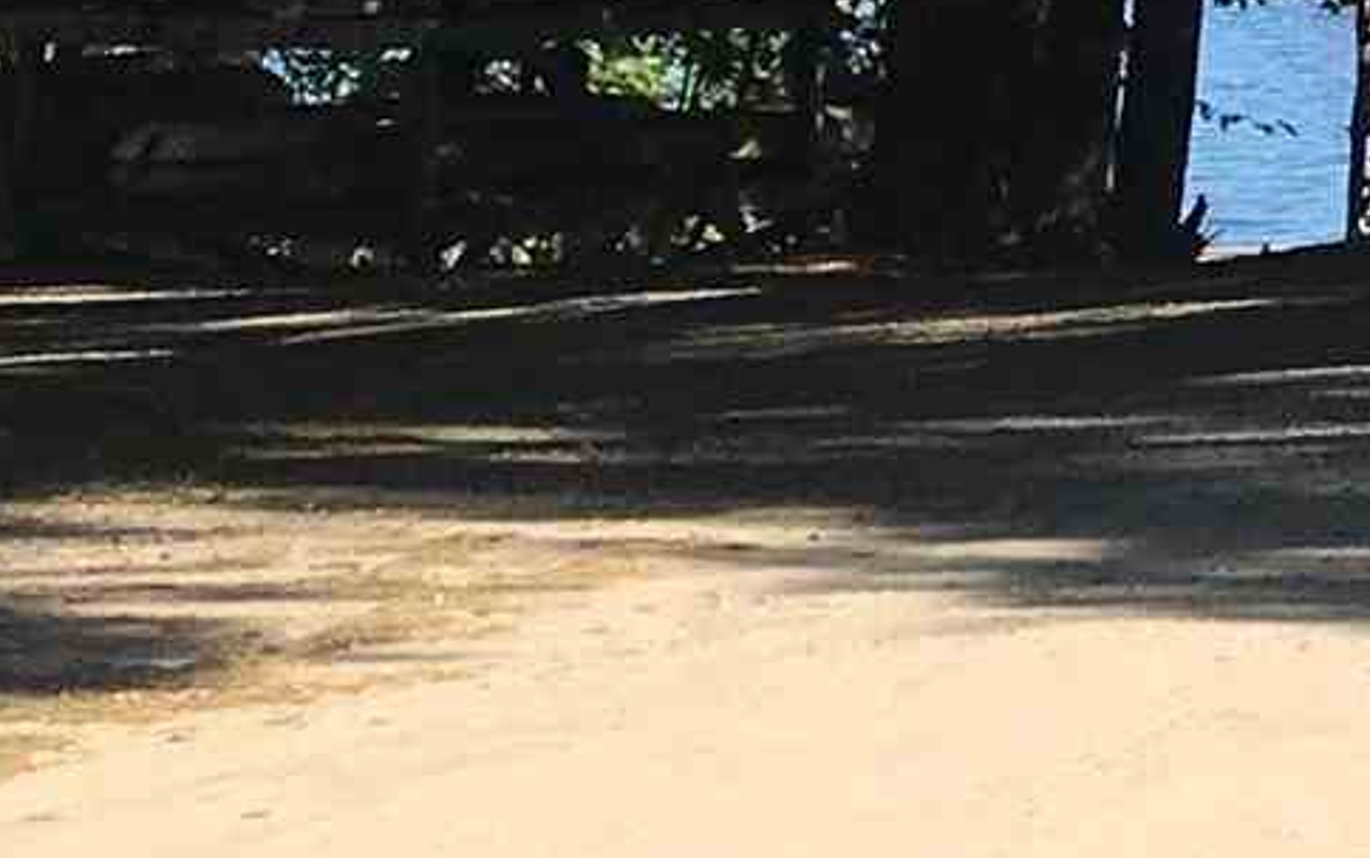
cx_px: 4000
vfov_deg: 6.6
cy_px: -470
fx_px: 7284
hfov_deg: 8.9
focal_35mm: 195
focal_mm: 4.15
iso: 25
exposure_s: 1/801
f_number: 2.2
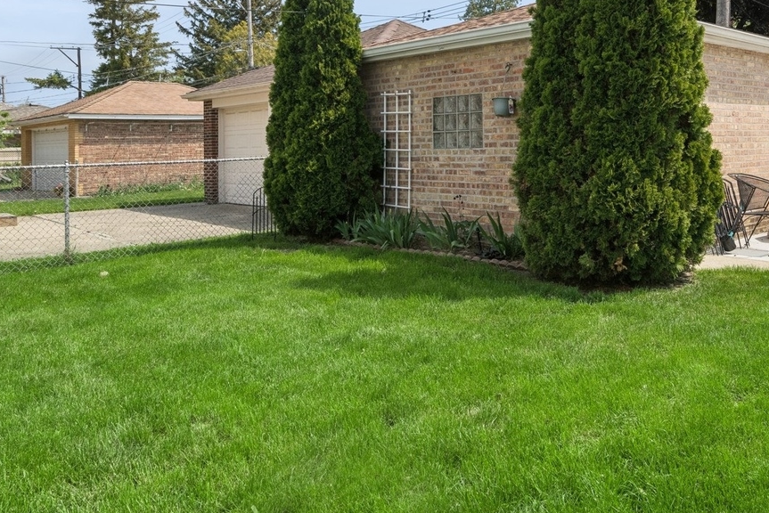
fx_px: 641
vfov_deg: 42.3
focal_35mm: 30
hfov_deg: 60.4
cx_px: 515
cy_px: 126
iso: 400
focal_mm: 16
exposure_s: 1/1250
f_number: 8
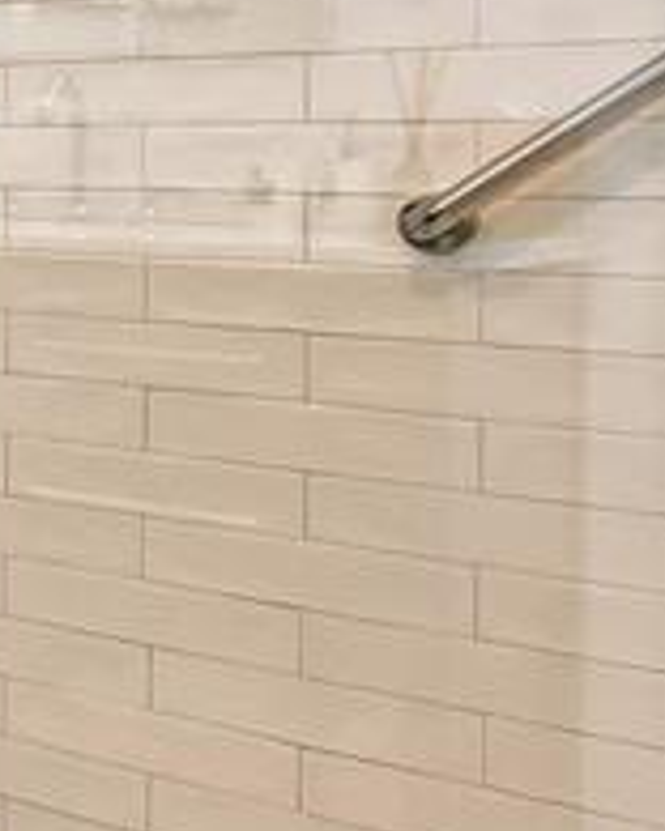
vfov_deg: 27.0
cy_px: 160
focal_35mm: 69
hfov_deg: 13.4
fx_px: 1698
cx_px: -1074
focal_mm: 14
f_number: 5
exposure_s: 1/40
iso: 500
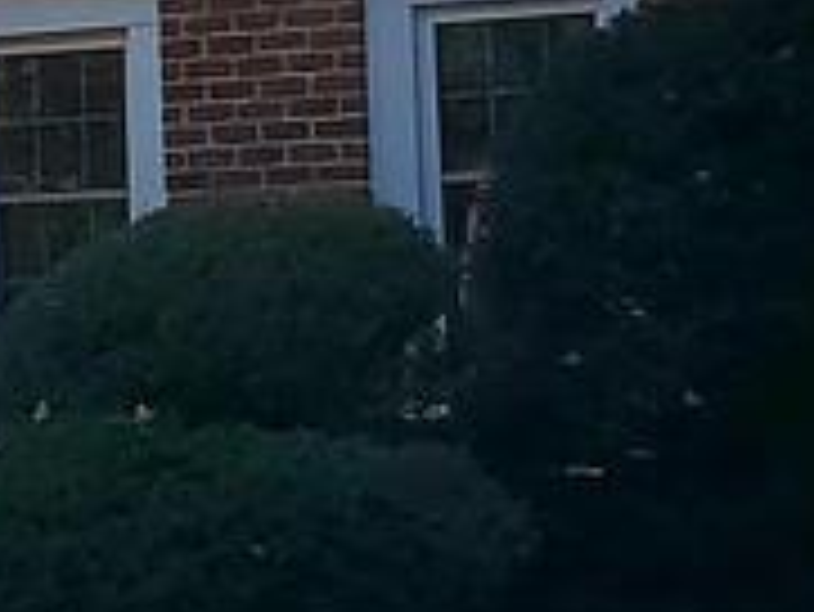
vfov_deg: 7.1
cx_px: -423
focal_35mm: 207
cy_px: -171
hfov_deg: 9.3
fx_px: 4871
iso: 50
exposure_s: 1/667
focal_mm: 4.3
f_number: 2.4
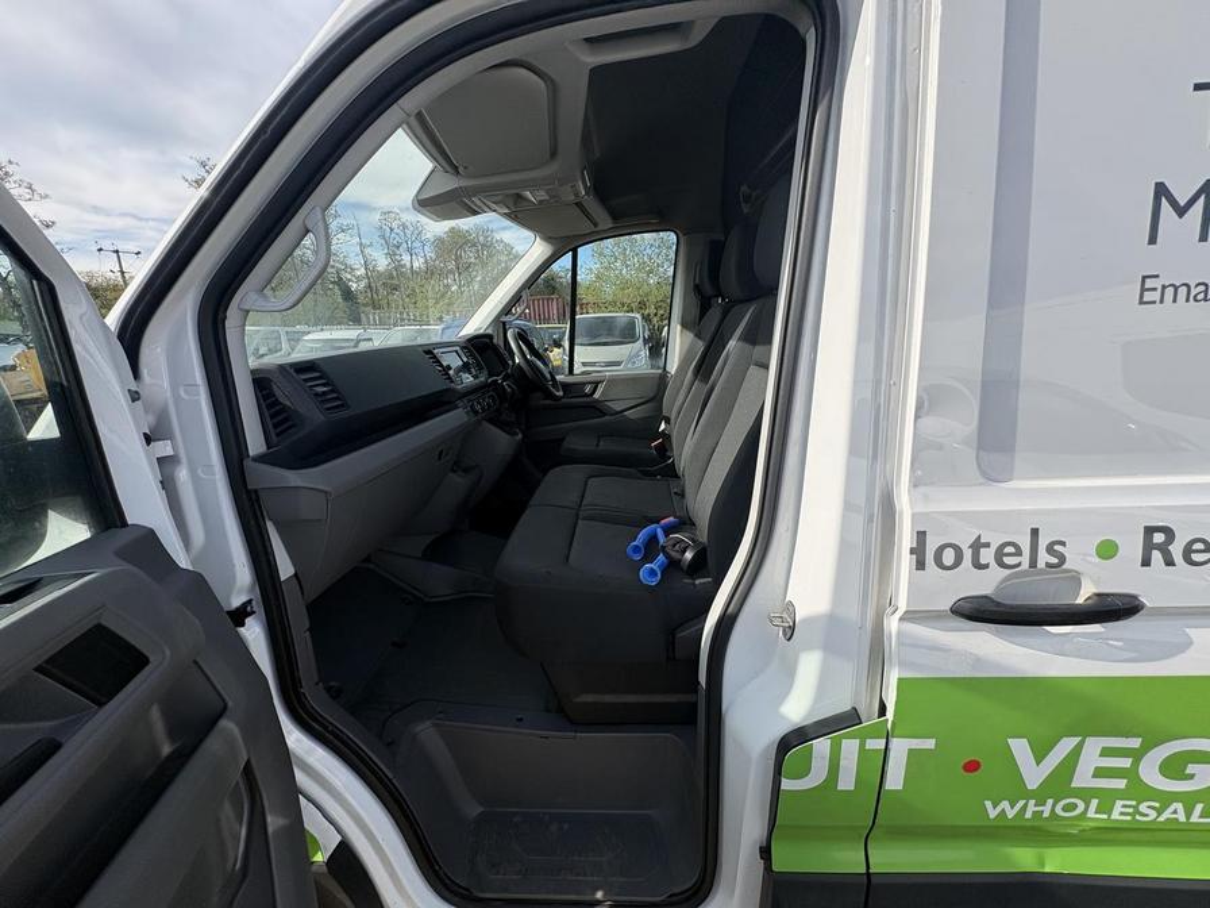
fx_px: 489
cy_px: 454
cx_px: 605
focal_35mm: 14
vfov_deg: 85.7
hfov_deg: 102.1
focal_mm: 2.22
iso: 64
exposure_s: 1/879
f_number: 2.2
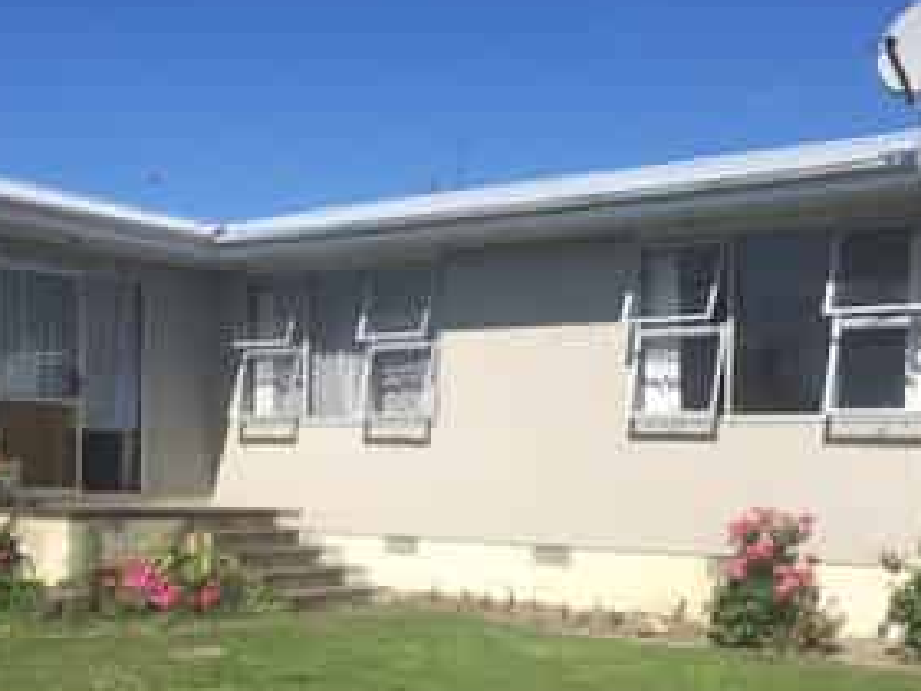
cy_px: 508
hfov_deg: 37.5
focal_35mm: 51
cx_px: 452
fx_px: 1357
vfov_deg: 28.2
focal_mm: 4.15
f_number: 2.2
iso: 25
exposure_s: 1/2331
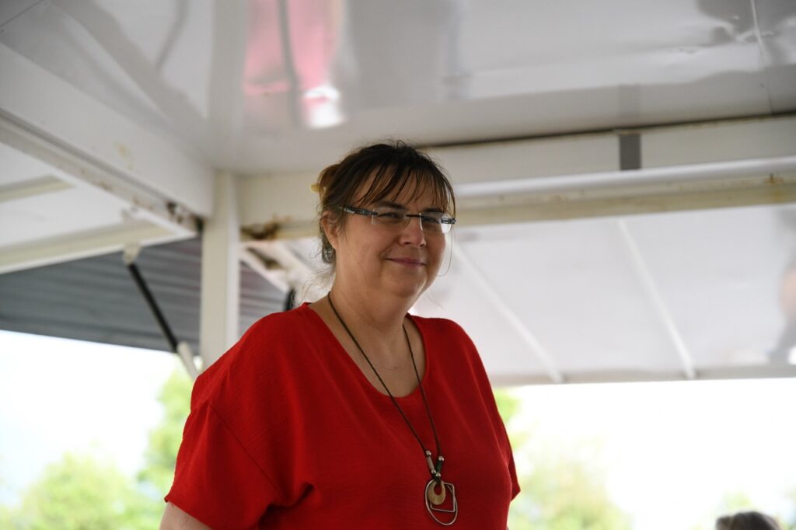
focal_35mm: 70
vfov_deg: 19.4
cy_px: 265
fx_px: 1547
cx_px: 398
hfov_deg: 28.9
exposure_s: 1/1250
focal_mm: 70
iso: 1800
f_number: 2.8
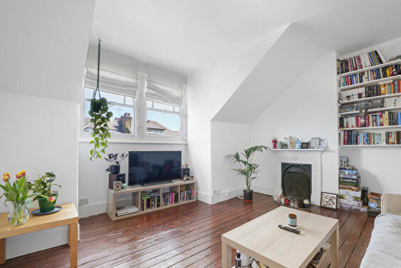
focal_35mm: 15
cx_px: 226
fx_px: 167
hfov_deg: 99.8
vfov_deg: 76.8
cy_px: 156
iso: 160
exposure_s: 2.5
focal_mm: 12
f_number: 9
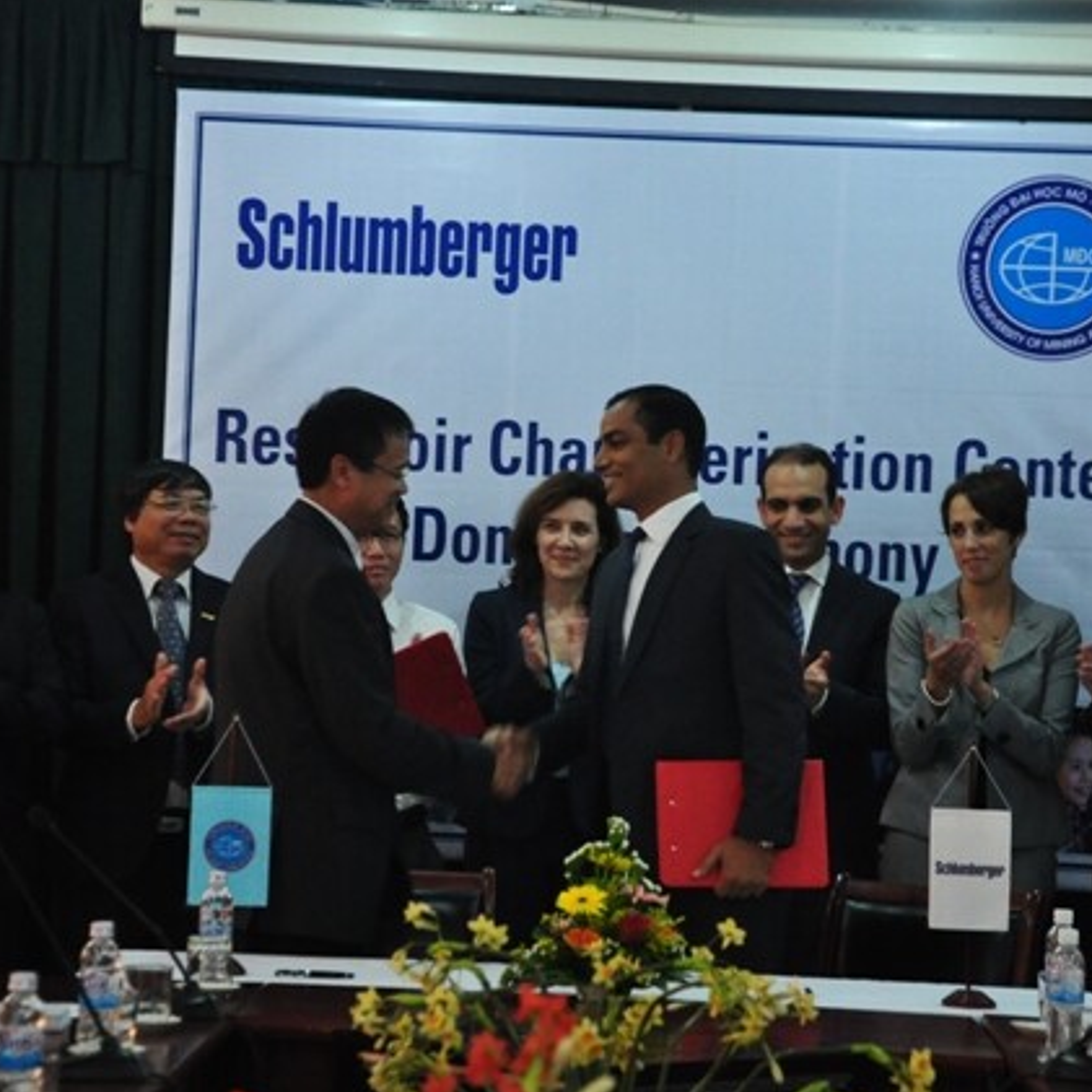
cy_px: 549
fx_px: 4283
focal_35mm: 120
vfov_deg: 14.5
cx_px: 602
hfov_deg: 14.5
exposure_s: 1/50
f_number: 5.3
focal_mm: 62
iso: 2000
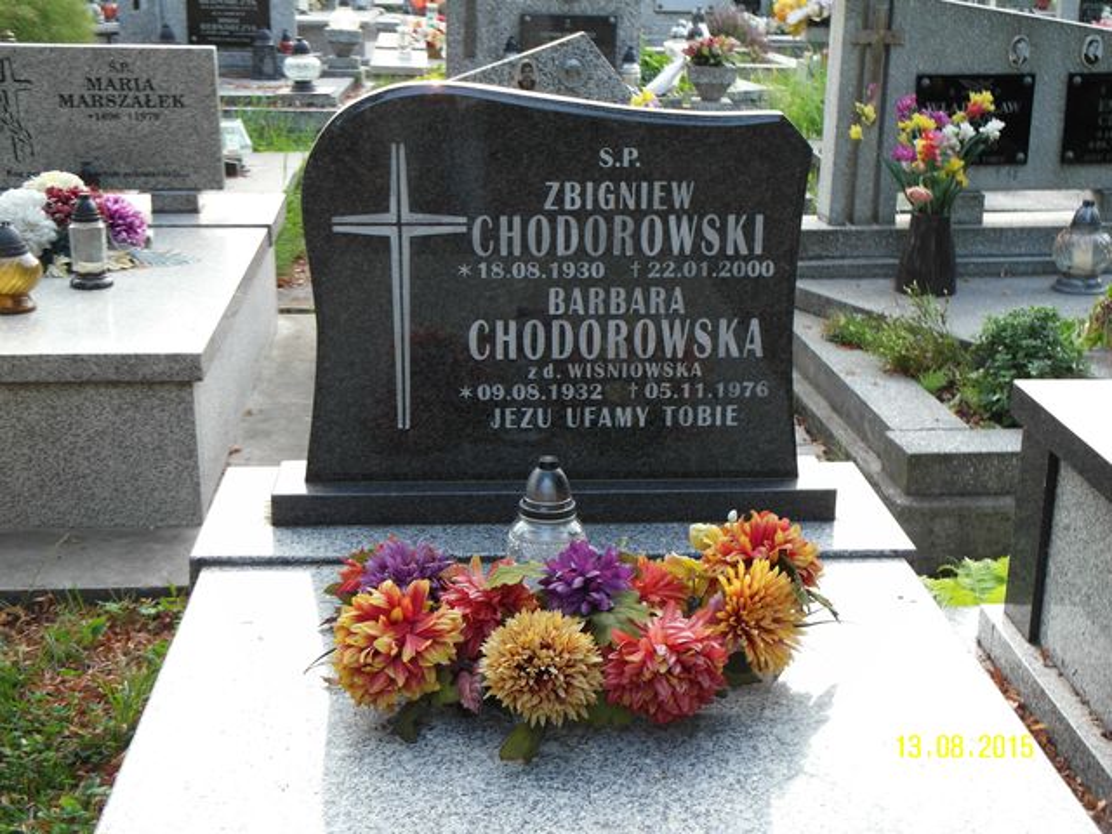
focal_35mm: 49
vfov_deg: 29.7
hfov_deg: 38.9
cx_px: 556
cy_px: 417
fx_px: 1574
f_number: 3
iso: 100
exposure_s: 1/60
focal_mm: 10.6
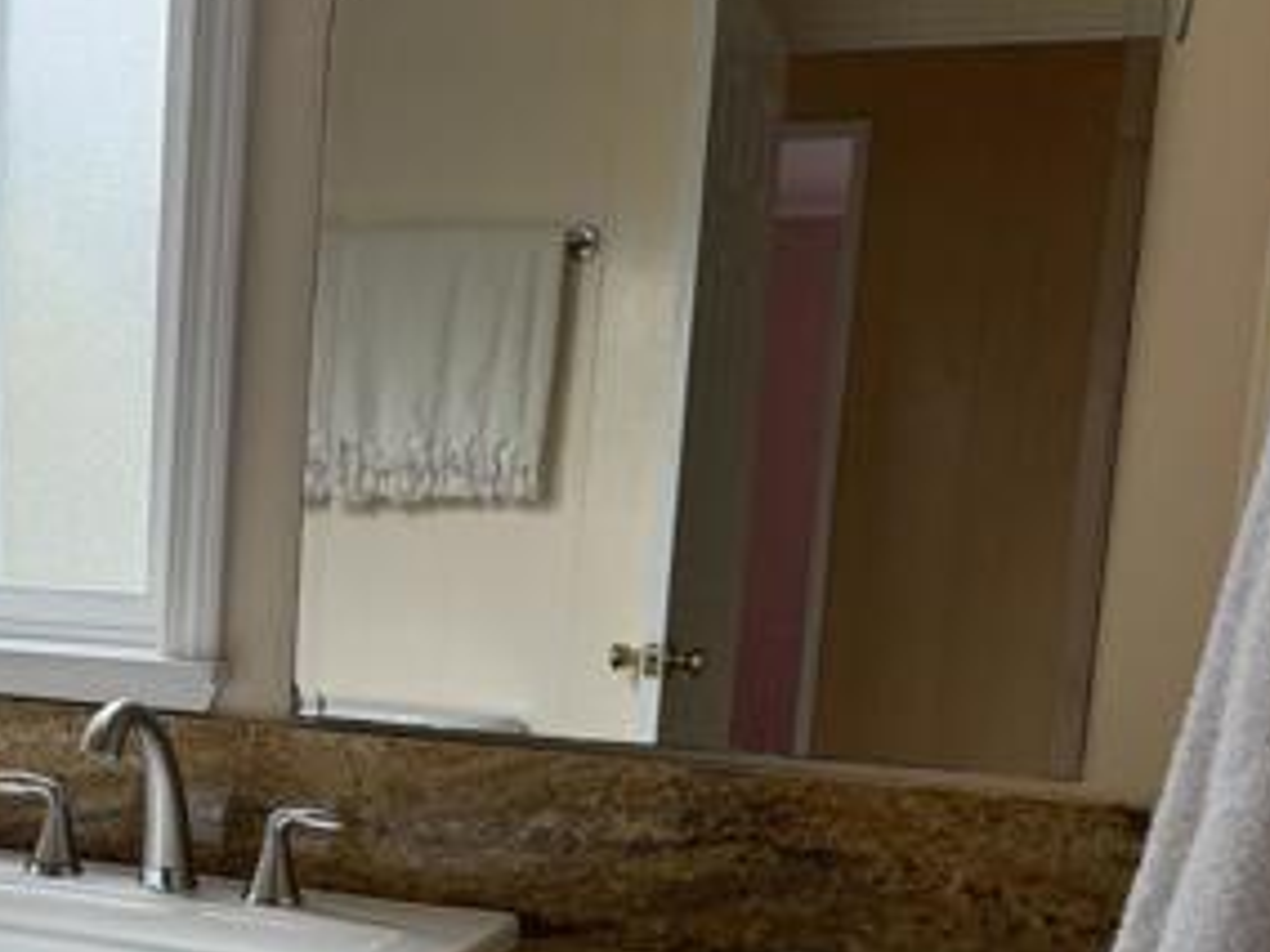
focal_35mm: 54
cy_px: 822
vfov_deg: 26.3
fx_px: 1981
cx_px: 121
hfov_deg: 33.6
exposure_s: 1/147
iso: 200
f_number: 1.78
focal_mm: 6.76
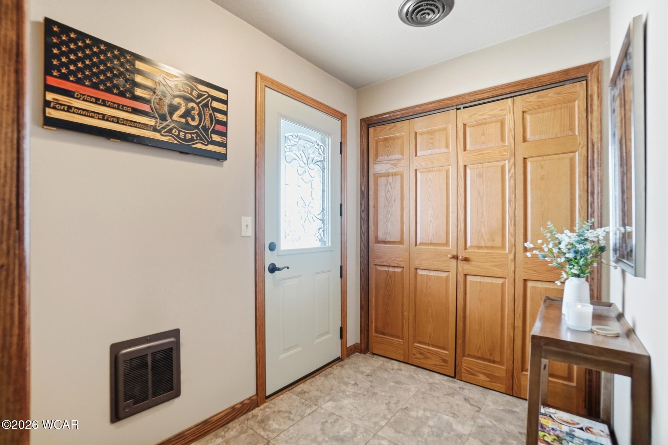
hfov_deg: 100.4
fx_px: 278
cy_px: 222
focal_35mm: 15
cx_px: 334
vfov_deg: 77.3
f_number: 5.6
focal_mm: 10
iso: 125
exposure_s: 1/90
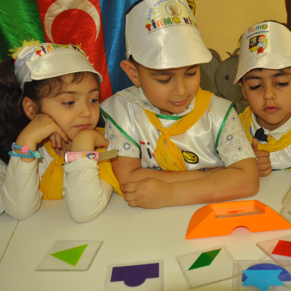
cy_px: 144
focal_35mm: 41
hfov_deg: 40.1
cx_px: 217
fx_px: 387
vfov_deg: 41.3
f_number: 5.6
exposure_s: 1/50
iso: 500
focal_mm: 21
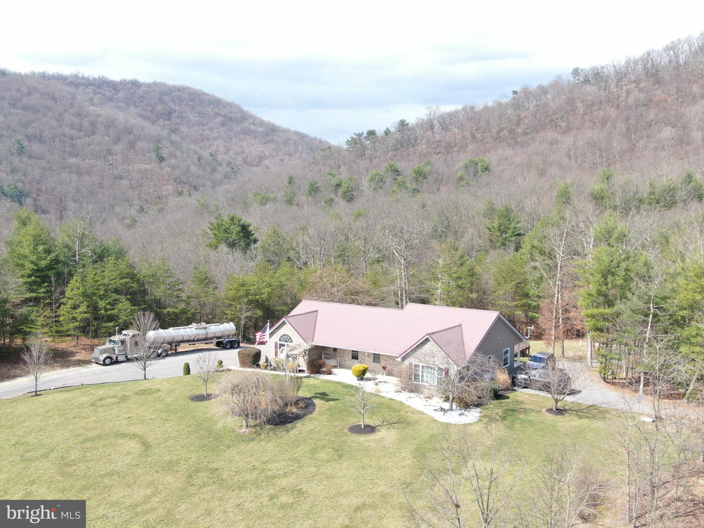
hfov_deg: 47.9
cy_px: 264
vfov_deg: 36.8
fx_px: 793
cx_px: 352
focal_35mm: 39
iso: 100
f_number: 3.4
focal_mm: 6.77
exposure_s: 1/320
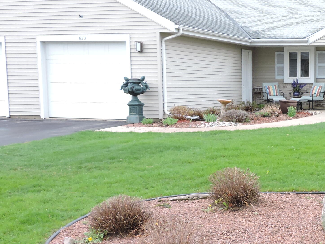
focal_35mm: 62
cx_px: 333
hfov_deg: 29.0
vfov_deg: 23.6
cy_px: 160
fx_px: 582
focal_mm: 5.4
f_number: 3.1
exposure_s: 1/250
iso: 220
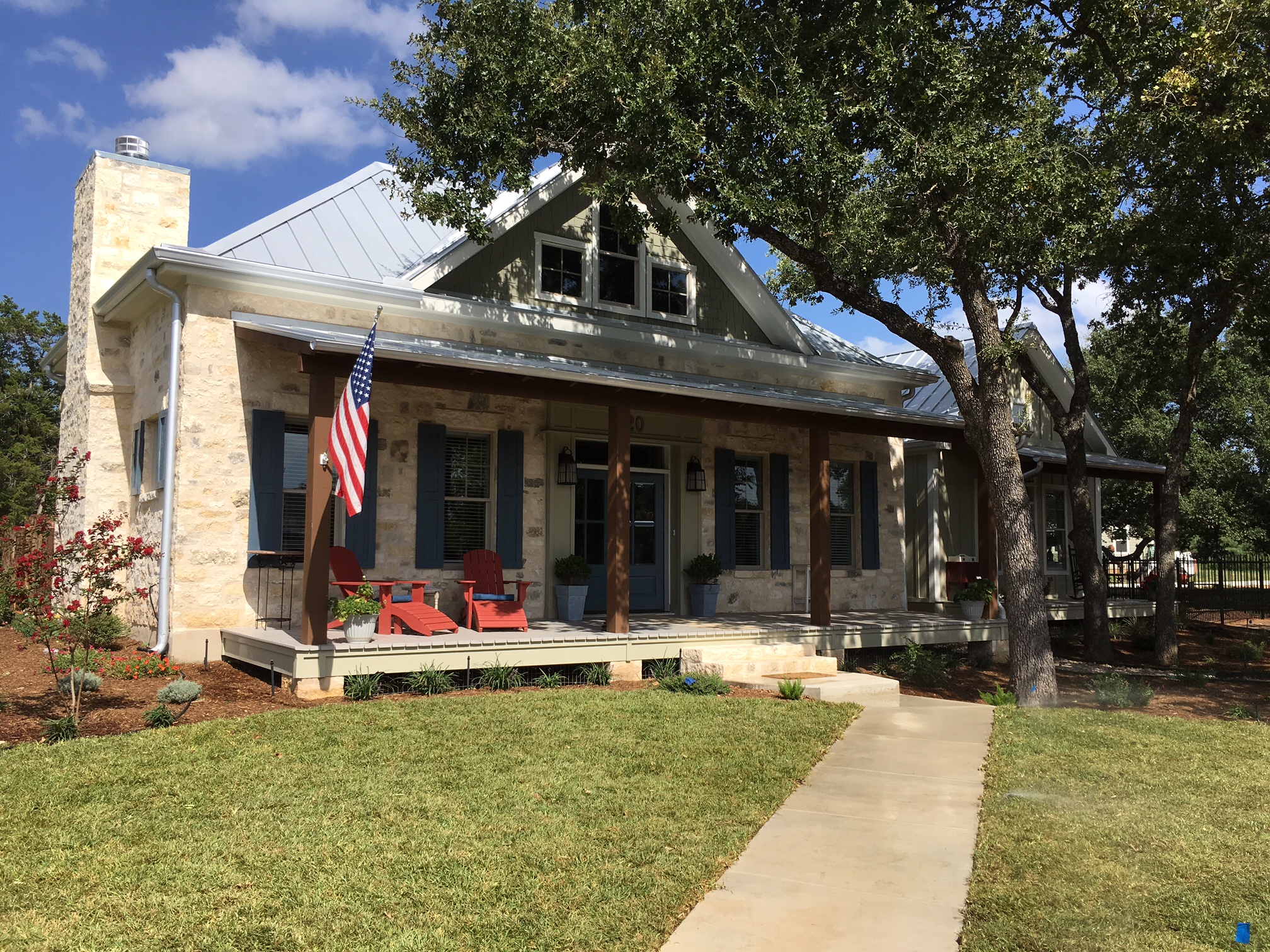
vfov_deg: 48.2
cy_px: 476
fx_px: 1064
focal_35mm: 29
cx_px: 635
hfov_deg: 61.7
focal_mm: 4.15
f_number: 2.2
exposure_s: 1/1789
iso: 25
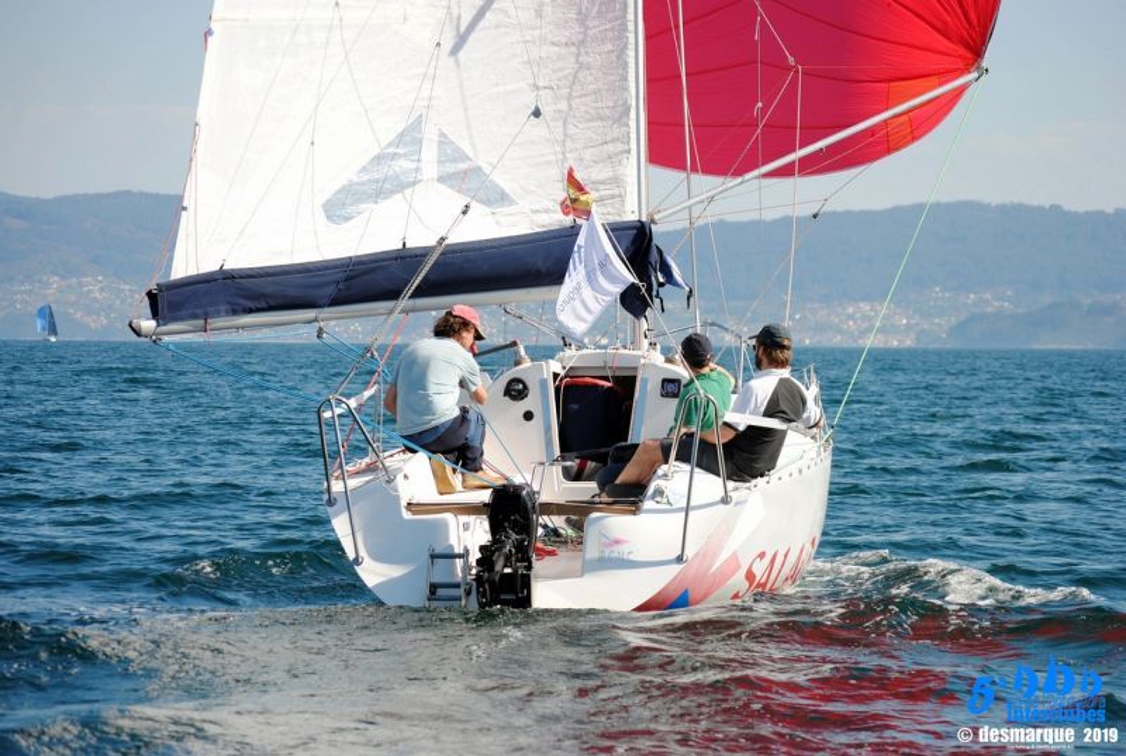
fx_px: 4231
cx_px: 563
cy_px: 378
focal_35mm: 135
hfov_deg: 15.2
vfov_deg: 10.2
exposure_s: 1/500
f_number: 5.6
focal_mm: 90
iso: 125
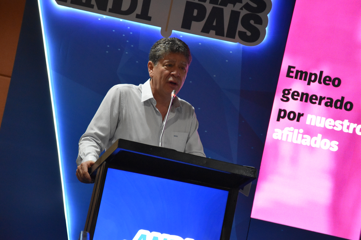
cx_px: 180
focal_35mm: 120
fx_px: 1203
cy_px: 120
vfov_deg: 11.4
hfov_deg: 17.1
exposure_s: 1/60
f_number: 5.3
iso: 4000
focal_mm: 80
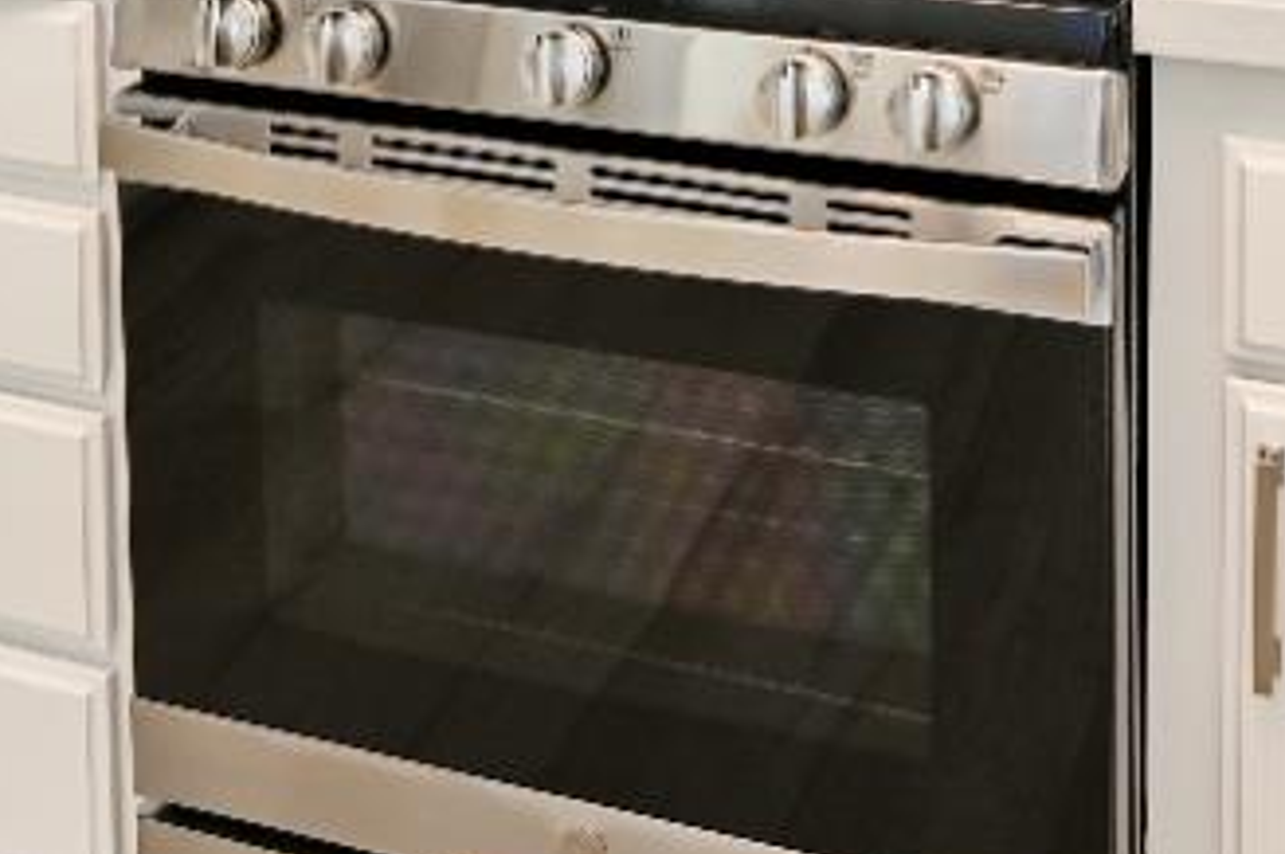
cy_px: -580
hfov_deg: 31.4
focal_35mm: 64
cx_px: 662
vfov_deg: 17.9
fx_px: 2282
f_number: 4.5
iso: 200
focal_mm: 14
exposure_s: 1/60
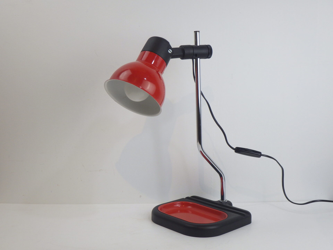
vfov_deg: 34.3
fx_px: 404
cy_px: 125
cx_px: 166
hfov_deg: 44.8
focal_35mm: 42
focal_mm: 7.5
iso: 125
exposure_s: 1/45
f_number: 4.2
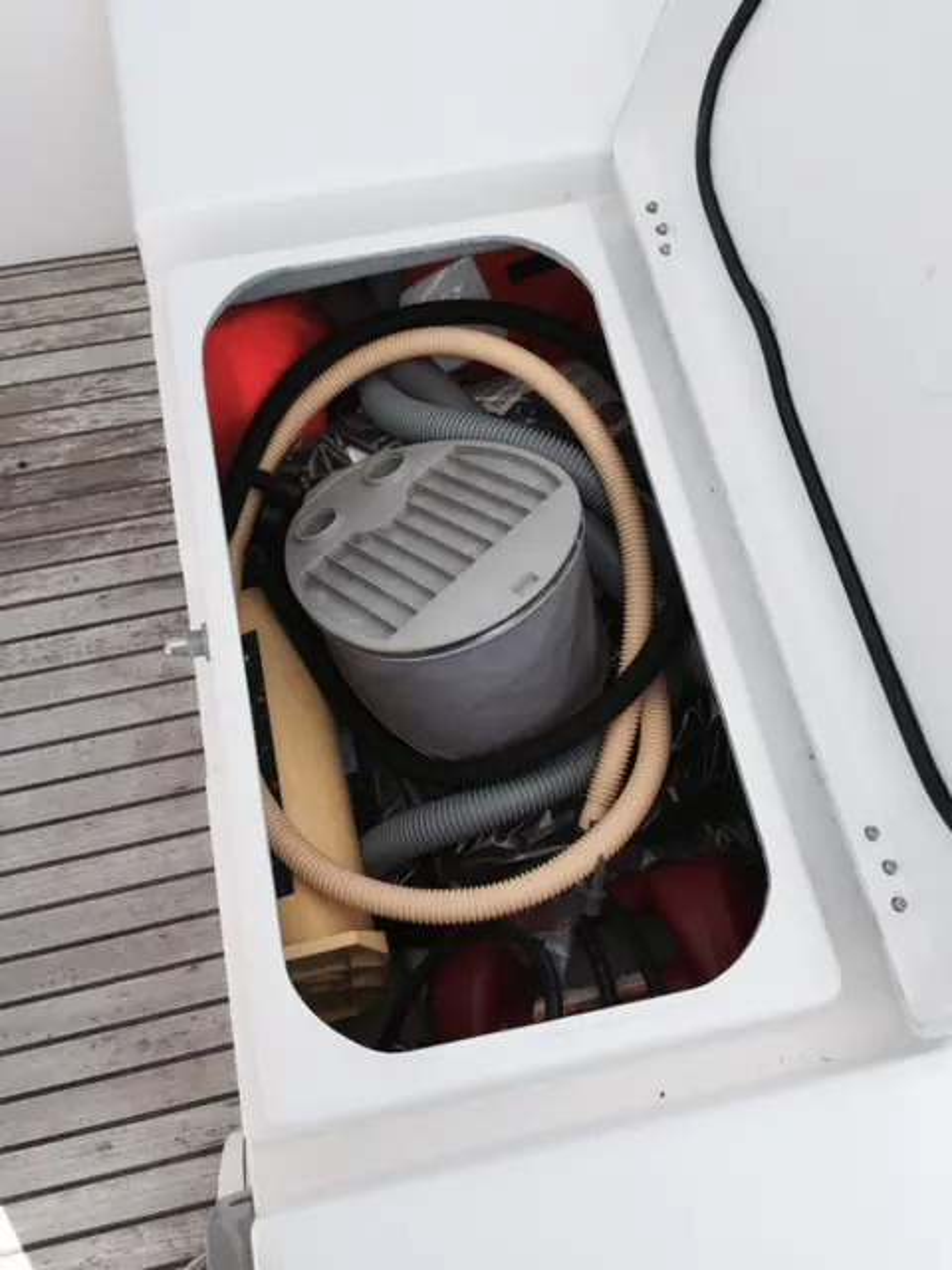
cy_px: 635
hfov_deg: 48.2
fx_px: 1063
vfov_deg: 61.7
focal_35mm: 29
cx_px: 476
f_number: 2.2
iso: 32
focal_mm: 4.15
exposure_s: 1/694
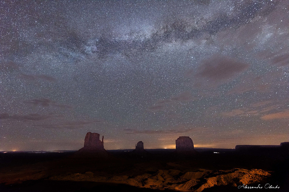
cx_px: 144
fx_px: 128
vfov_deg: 73.8
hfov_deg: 96.7
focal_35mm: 16
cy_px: 96
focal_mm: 16
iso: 3200
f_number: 4
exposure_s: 30
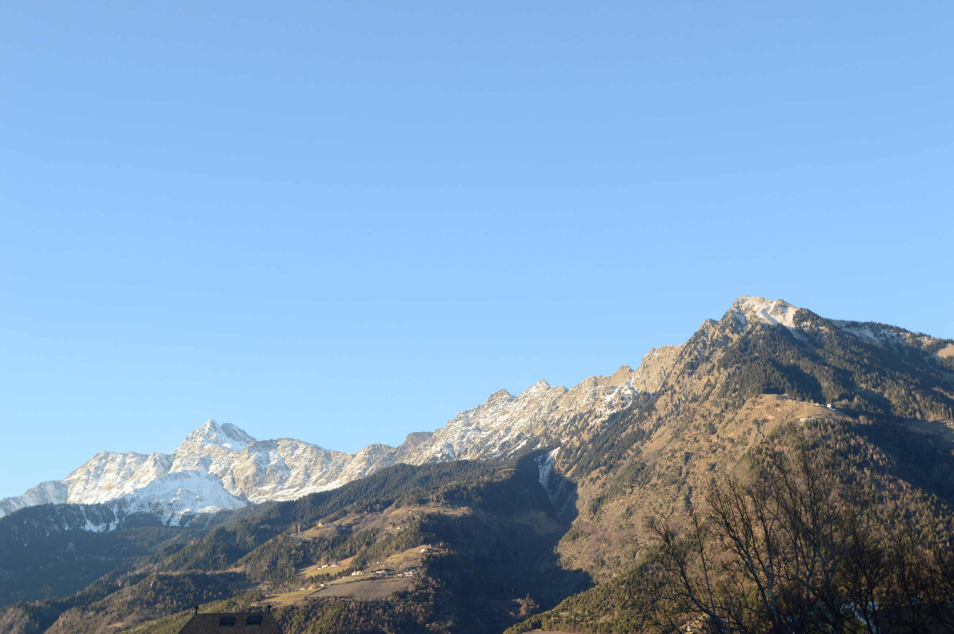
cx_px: 477
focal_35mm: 45
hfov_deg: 43.6
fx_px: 1191
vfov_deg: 29.8
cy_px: 317
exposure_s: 1/40
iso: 100
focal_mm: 30
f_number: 9
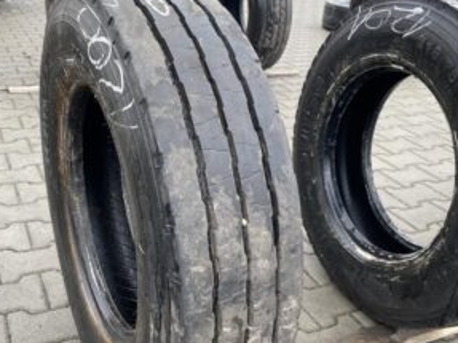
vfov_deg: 36.7
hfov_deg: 47.7
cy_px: 195
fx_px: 516
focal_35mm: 39
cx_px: 195
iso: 32
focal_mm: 4.25
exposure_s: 1/124
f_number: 1.8
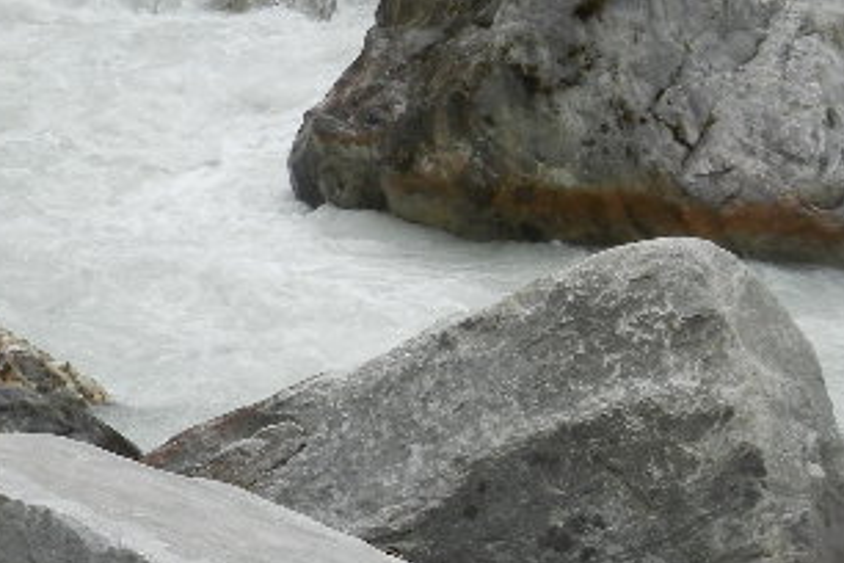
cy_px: 450
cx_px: 535
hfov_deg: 14.2
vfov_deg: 9.5
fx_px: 3376
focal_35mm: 144
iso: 160
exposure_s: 1/640
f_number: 4.4
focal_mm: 9.4
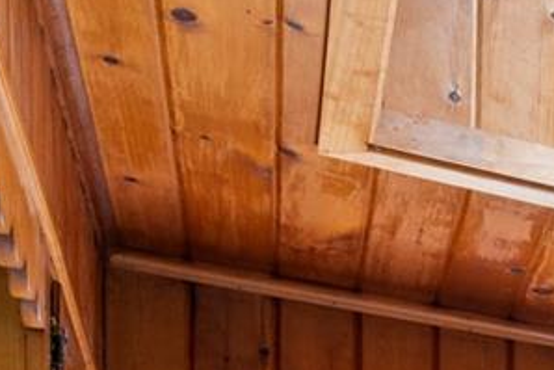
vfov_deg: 10.5
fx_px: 1694
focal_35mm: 110
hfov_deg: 12.6
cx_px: 1463
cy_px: 919
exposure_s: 1/4
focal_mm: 16
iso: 400
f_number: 8
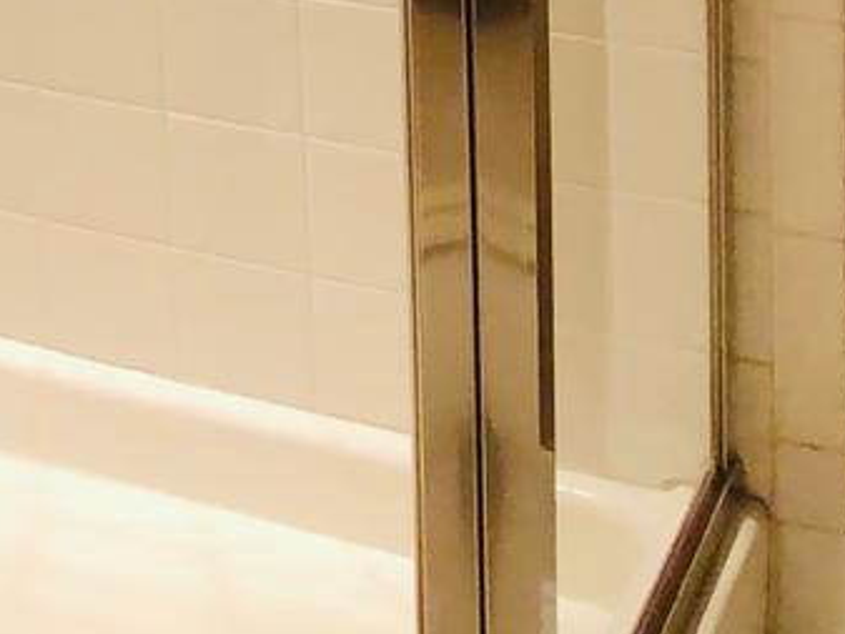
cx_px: -366
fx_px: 4151
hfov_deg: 11.2
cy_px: -669
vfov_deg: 8.3
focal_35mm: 170
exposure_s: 1/60
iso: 125
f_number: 1.8
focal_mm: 3.99
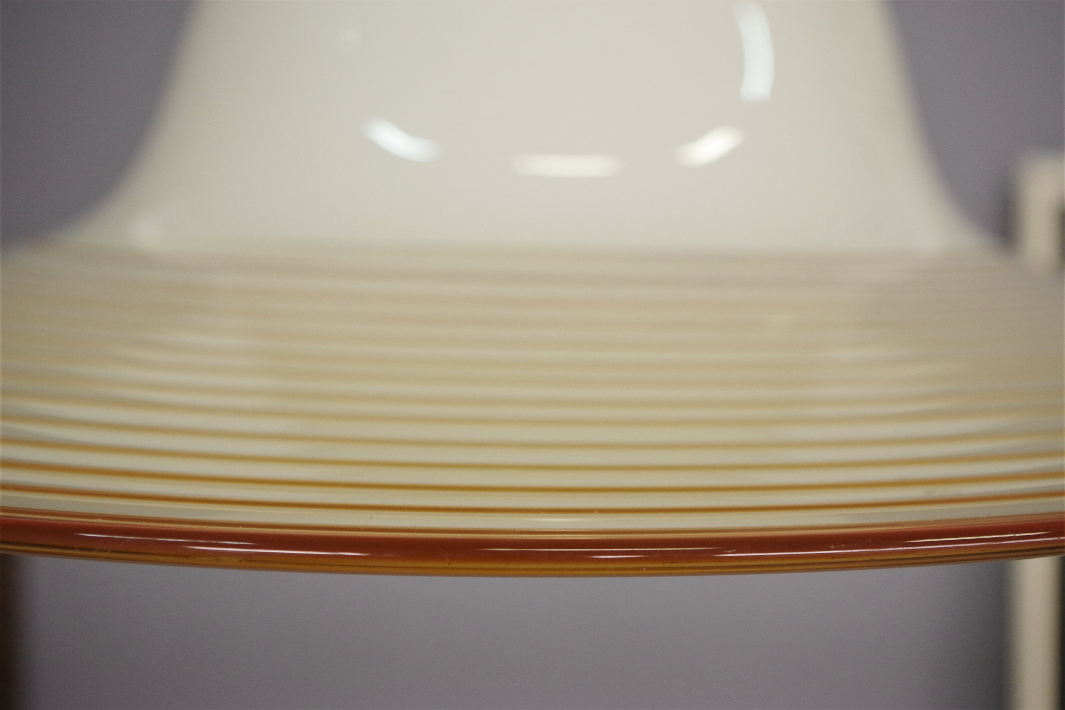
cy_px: 355
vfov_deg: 31.9
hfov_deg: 46.4
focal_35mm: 42
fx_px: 1243
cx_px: 532
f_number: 4
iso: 800
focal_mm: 28.13
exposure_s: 1/50
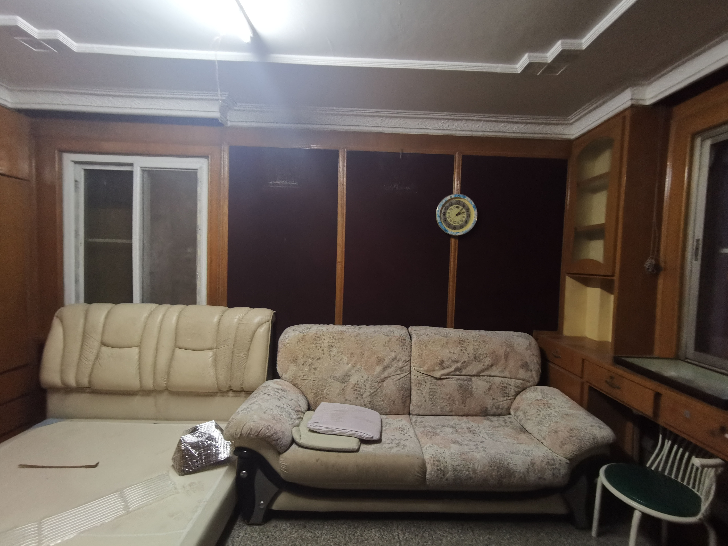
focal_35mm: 16
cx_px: 364
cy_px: 273
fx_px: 336
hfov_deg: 94.5
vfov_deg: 78.1
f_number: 2.2
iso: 640
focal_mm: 2.35
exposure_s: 1/33.3
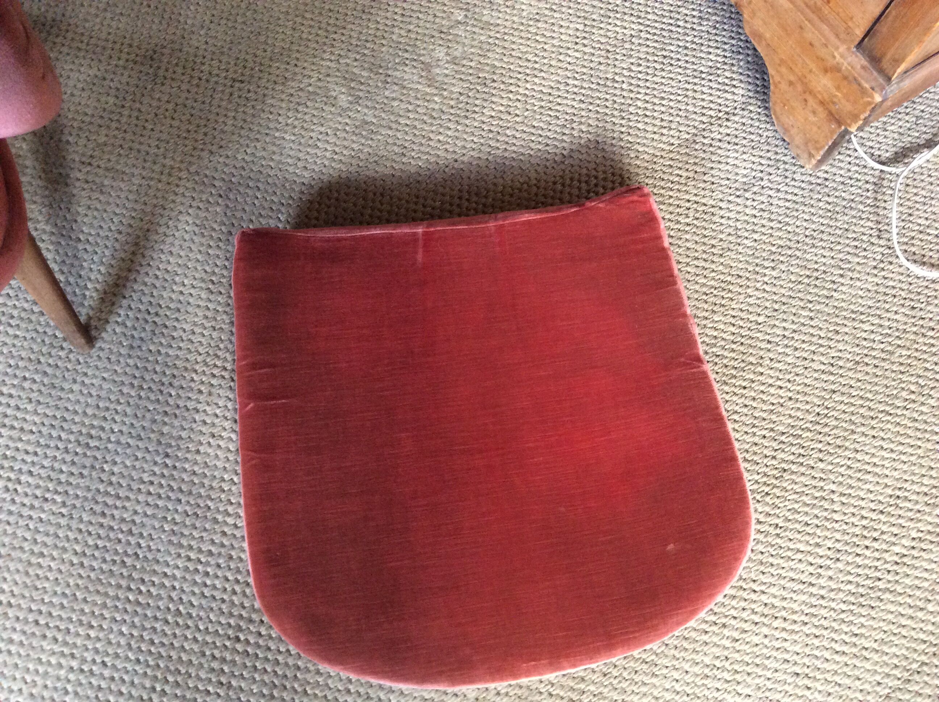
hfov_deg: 56.9
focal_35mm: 32
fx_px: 867
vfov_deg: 44.1
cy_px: 351
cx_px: 470
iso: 250
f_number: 2.4
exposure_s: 1/20
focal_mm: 3.3
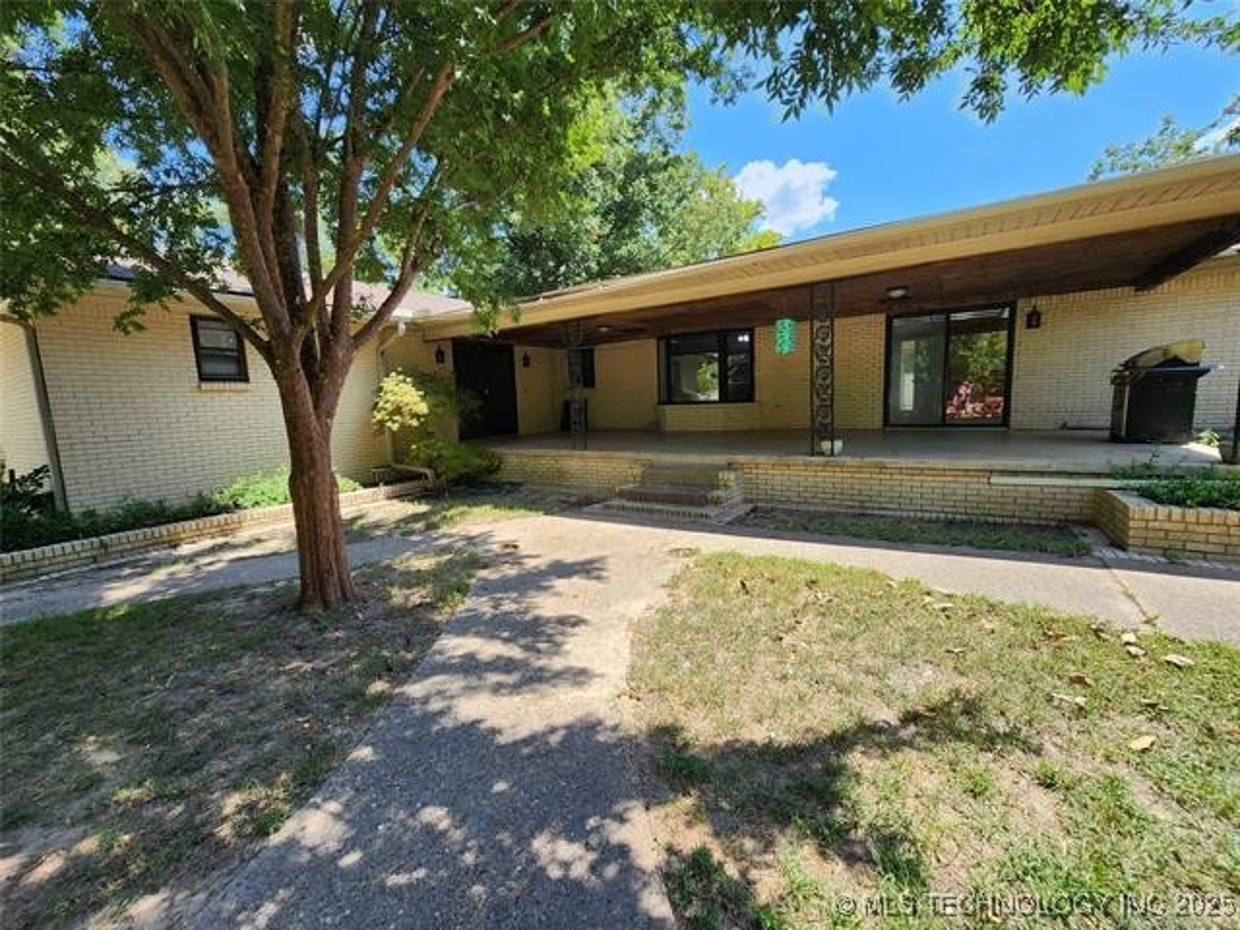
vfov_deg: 89.9
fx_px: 466
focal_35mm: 13
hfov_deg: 106.2
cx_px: 620
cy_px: 465
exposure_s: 1/690
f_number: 2.2
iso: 50
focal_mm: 2.2
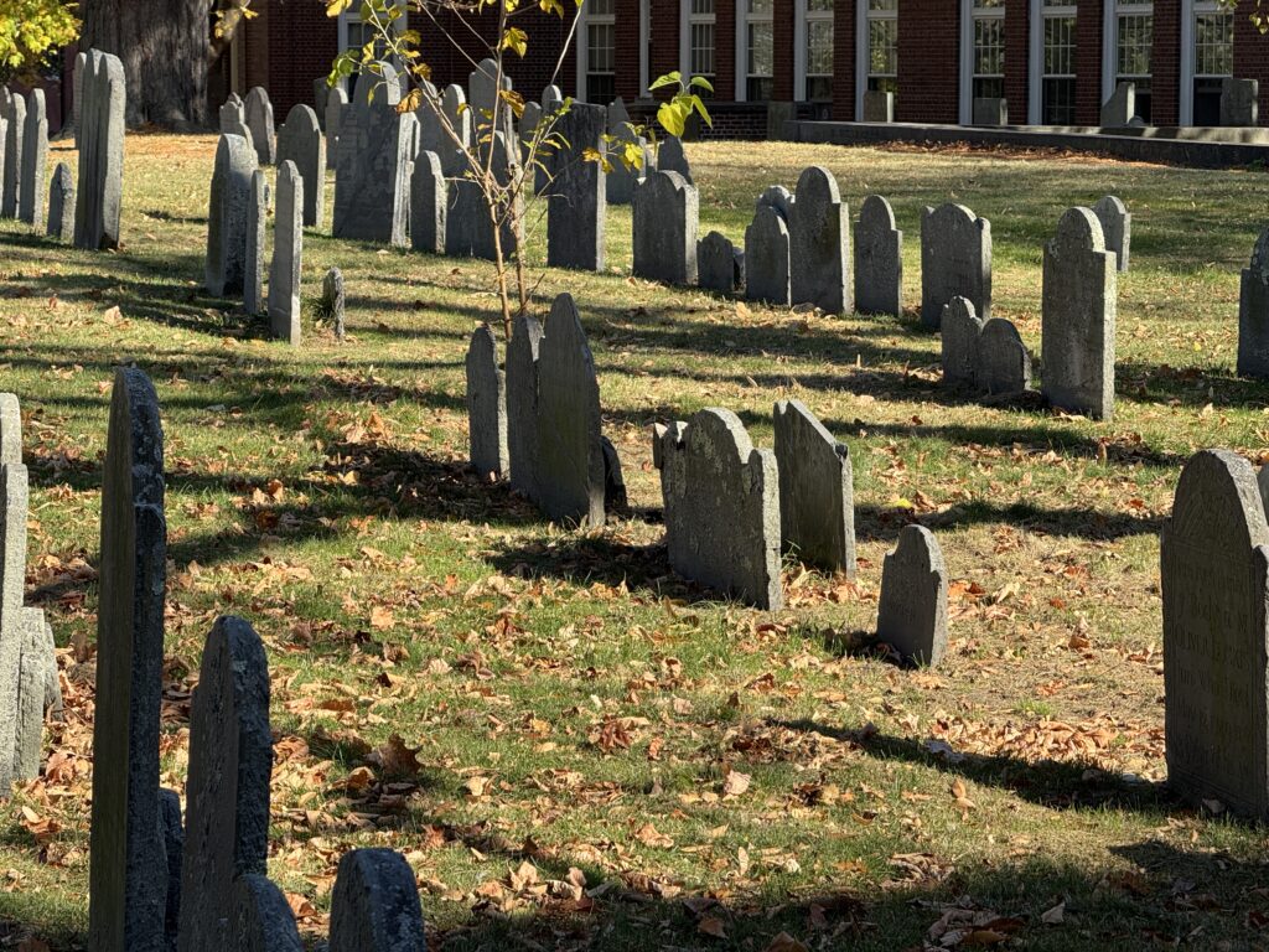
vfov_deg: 12.3
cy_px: 476
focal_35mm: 120
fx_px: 4399
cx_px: 634
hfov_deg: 16.4
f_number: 2.8
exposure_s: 1/453
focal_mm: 15.66
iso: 50
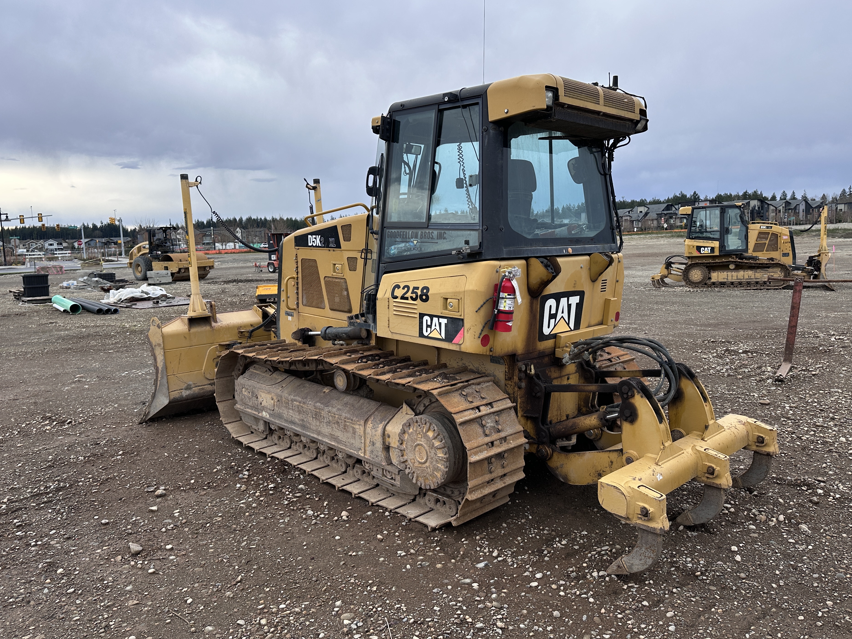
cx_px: 423
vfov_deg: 53.0
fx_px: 640
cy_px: 303
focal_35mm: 26
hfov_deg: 67.3
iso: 80
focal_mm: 6.86
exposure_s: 1/1029
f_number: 1.78
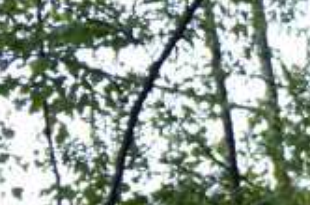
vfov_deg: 6.1
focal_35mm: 213
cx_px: 893
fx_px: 1831
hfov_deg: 8.3
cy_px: 512
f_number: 4
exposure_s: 1/160
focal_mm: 23
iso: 200
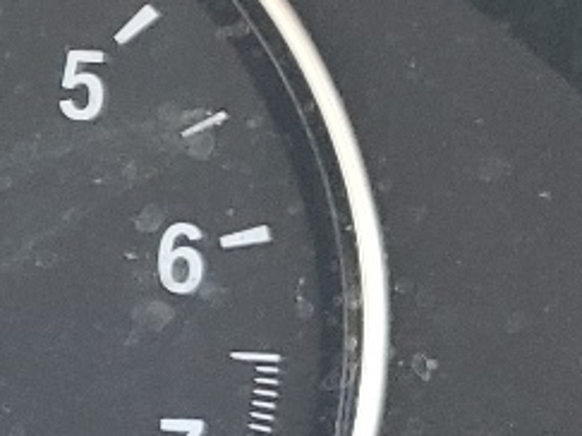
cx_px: -996
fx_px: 2874
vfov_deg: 8.7
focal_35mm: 171
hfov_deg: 9.7
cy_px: 74
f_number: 1.5
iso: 93
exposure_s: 1/120
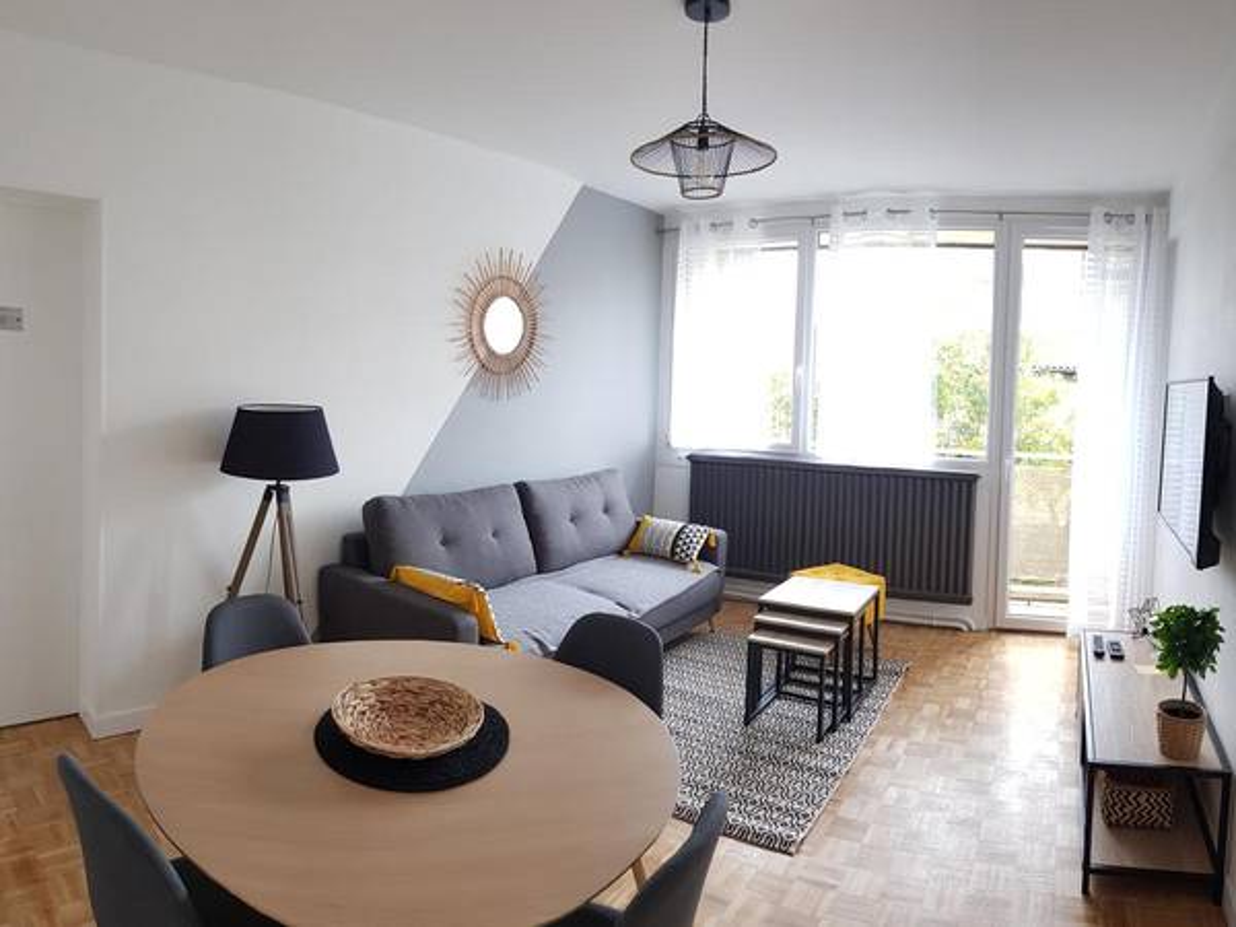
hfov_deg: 67.3
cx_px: 618
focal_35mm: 26
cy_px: 464
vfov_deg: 53.1
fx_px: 928
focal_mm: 4.2
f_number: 1.7
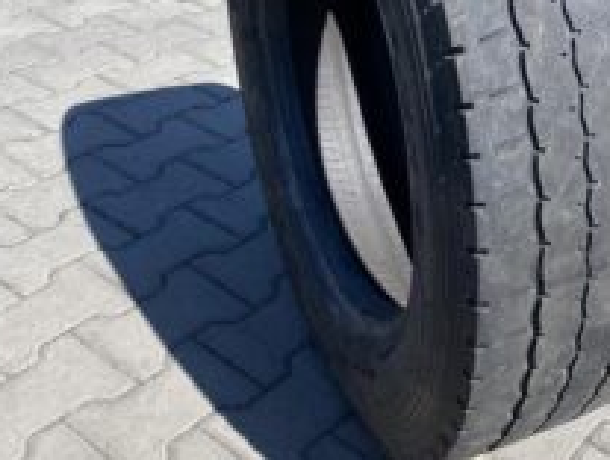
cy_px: 90
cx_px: 548
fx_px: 953
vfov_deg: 26.6
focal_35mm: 54
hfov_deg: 33.6
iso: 32
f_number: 1.8
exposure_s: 1/1754
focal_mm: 4.25
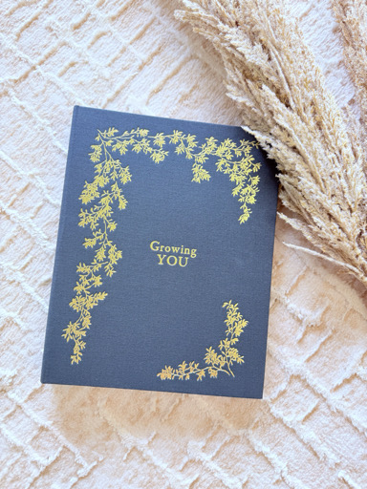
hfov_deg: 56.8
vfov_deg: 71.6
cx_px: 184
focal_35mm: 24
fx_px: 339
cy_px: 244
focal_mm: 6.76
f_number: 1.78
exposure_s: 1/120
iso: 80
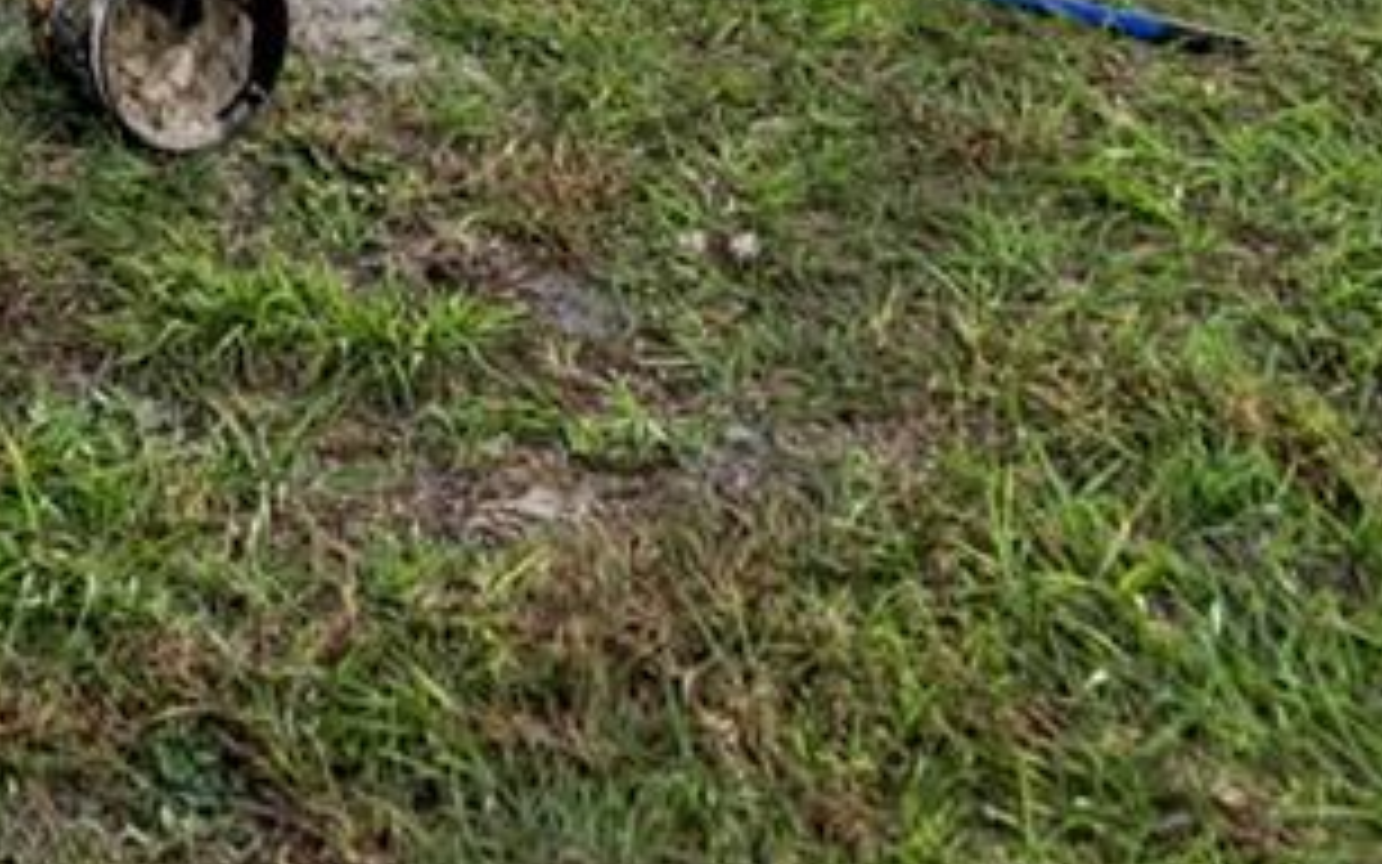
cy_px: -1166
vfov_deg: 12.4
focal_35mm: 85
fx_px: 3202
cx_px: -234
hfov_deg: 22.6
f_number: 2.8
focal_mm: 16
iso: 400
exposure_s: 1/800
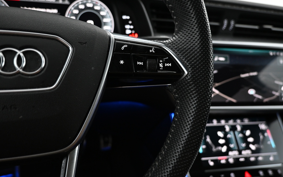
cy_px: 91
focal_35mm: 25
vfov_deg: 49.3
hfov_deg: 72.5
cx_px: 142
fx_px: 193
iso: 1600
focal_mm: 16
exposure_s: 1/30
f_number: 3.5
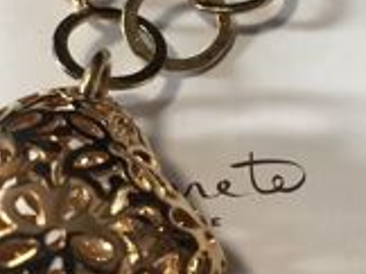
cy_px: 34
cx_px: 289
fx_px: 908
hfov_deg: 22.5
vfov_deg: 16.9
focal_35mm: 86
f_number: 2.2
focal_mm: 4.15
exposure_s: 1/33
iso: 80
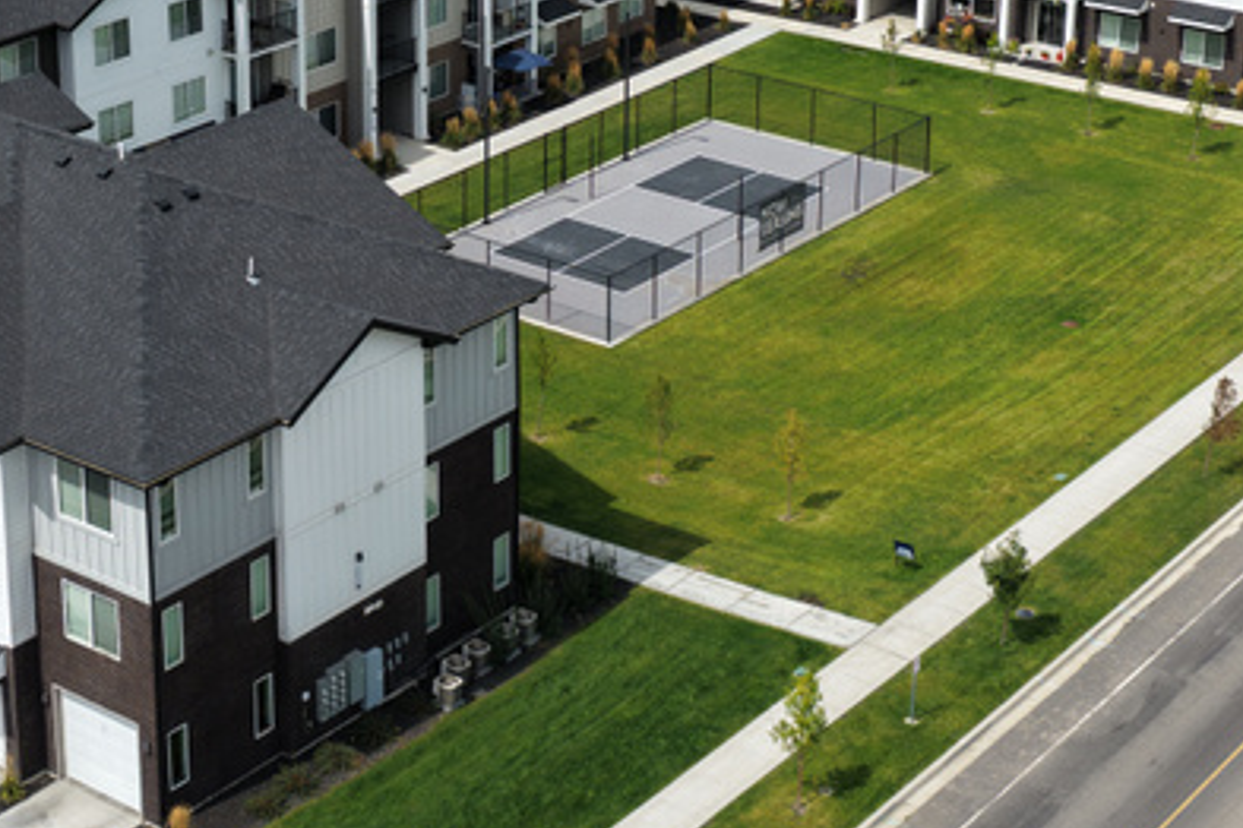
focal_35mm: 73
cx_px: 436
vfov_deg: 18.4
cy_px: 109
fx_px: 2520
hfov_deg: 27.6
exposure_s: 1/2000
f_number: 2.8
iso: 125
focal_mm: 14.45
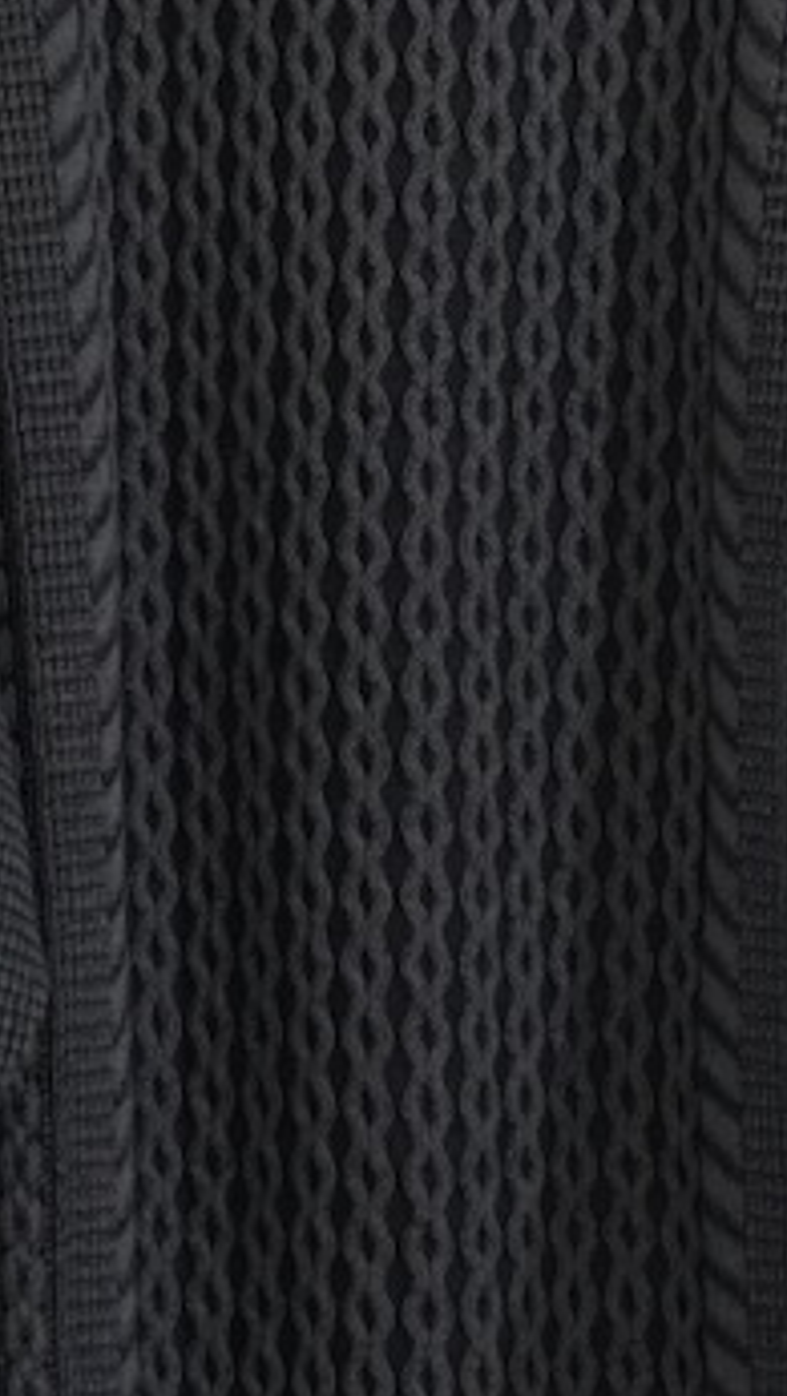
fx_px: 9335
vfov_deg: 8.5
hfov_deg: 4.8
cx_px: 424
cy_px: -16
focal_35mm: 252
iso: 6400
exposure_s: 1/500
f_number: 4
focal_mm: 65
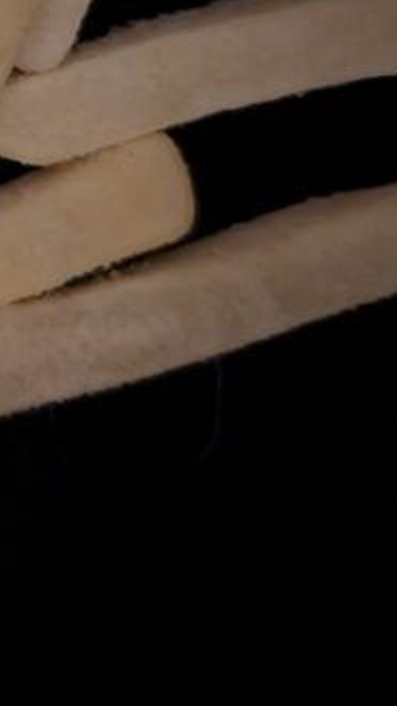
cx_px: -310
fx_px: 1534
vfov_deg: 24.3
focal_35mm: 82
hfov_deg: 13.3
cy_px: -56
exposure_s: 1/20
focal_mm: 6.9
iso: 3268
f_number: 1.68
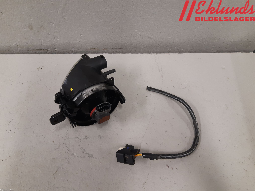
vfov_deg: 53.1
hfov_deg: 67.3
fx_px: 192
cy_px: 96
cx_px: 128
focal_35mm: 26
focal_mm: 3.93
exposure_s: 1/50
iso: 160
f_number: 1.7
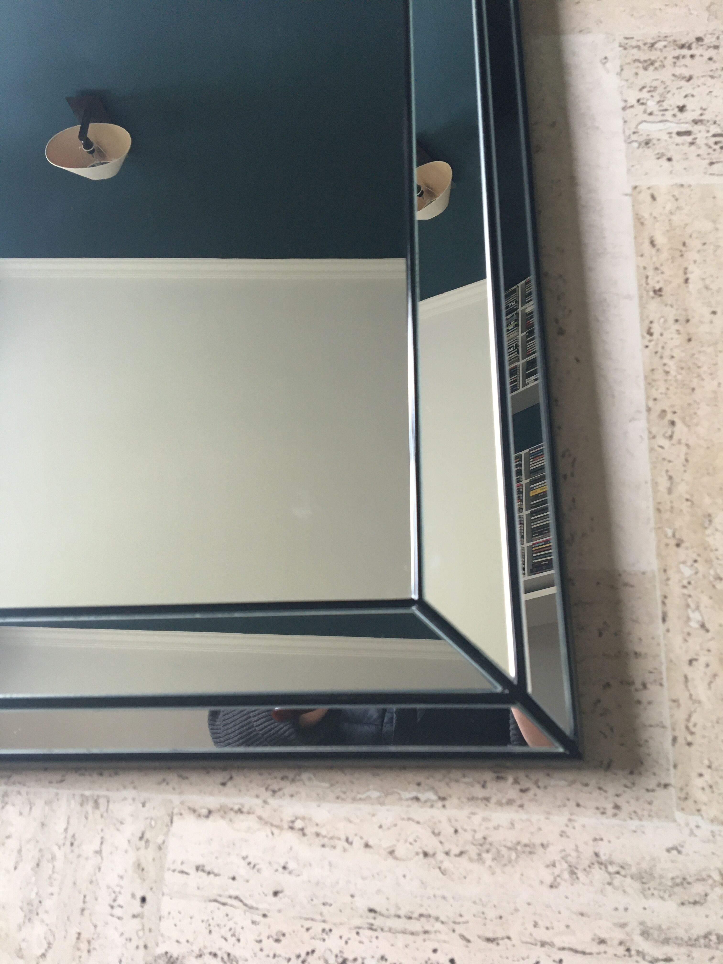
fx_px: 808
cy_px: 482
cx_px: 362
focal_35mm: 29
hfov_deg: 48.2
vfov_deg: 61.7
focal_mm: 4.15
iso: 125
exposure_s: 1/33
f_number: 2.2
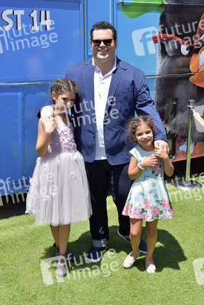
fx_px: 374
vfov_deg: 44.5
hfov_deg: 30.5
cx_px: 102
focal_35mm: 44
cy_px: 152
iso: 250
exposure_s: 1/250
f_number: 7.1
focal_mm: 44
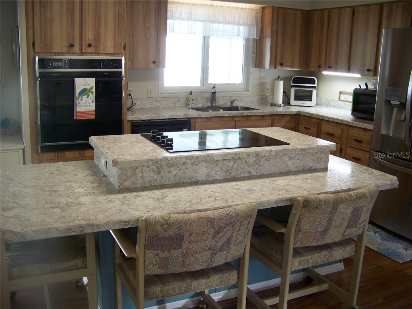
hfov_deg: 51.4
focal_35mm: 36
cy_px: 154
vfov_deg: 39.7
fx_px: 428
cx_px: 206
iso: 100
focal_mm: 5.85
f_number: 2.8
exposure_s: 1/30
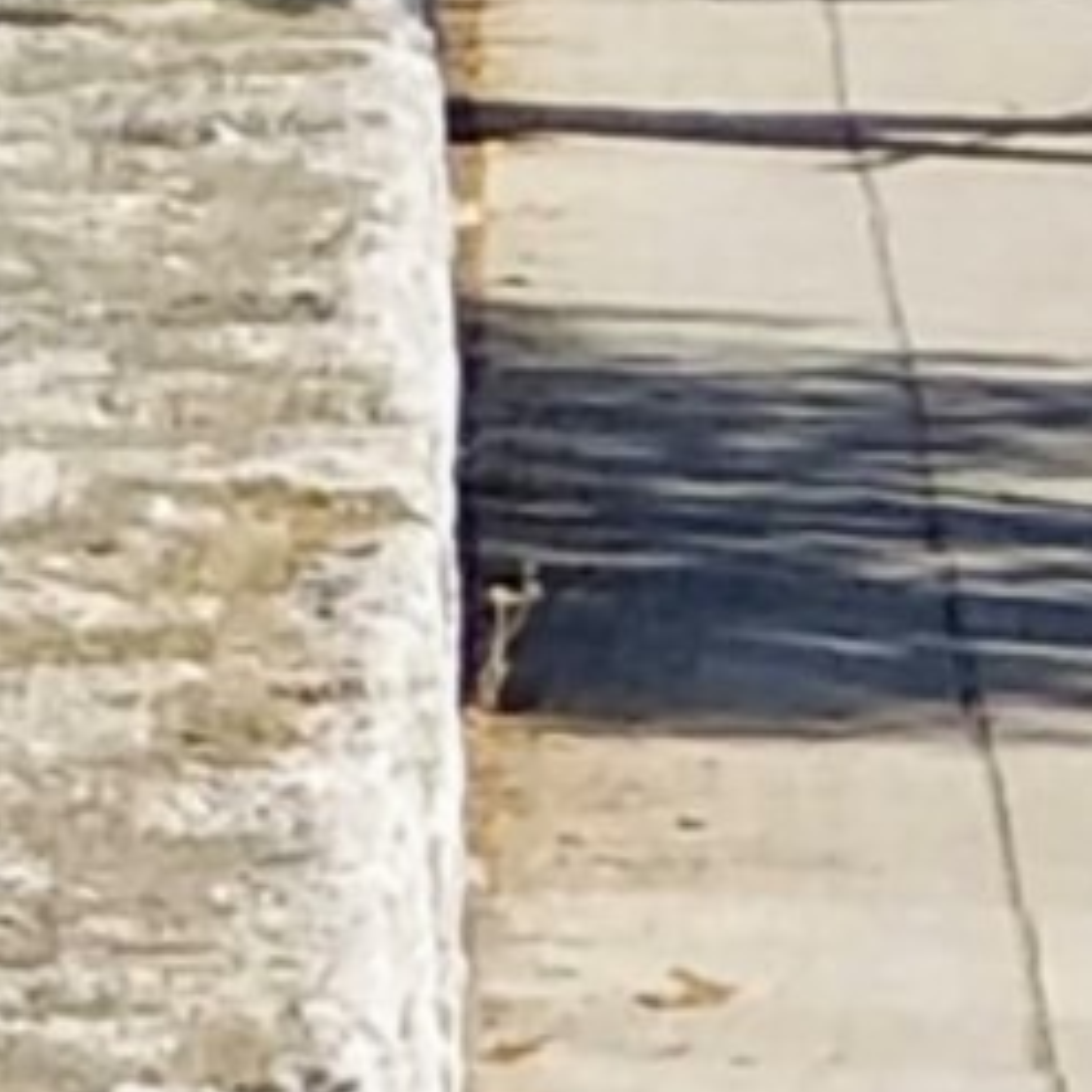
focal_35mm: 375
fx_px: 13384
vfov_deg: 4.6
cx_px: -1711
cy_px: -1141
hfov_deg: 4.5
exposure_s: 1/936
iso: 25
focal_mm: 6
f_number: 2.4
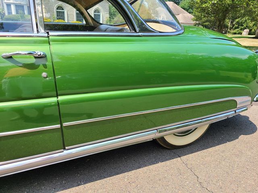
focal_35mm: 26
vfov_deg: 53.1
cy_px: 96
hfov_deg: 67.3
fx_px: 194
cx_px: 129
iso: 40
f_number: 1.8
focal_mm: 5.4
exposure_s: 1/712
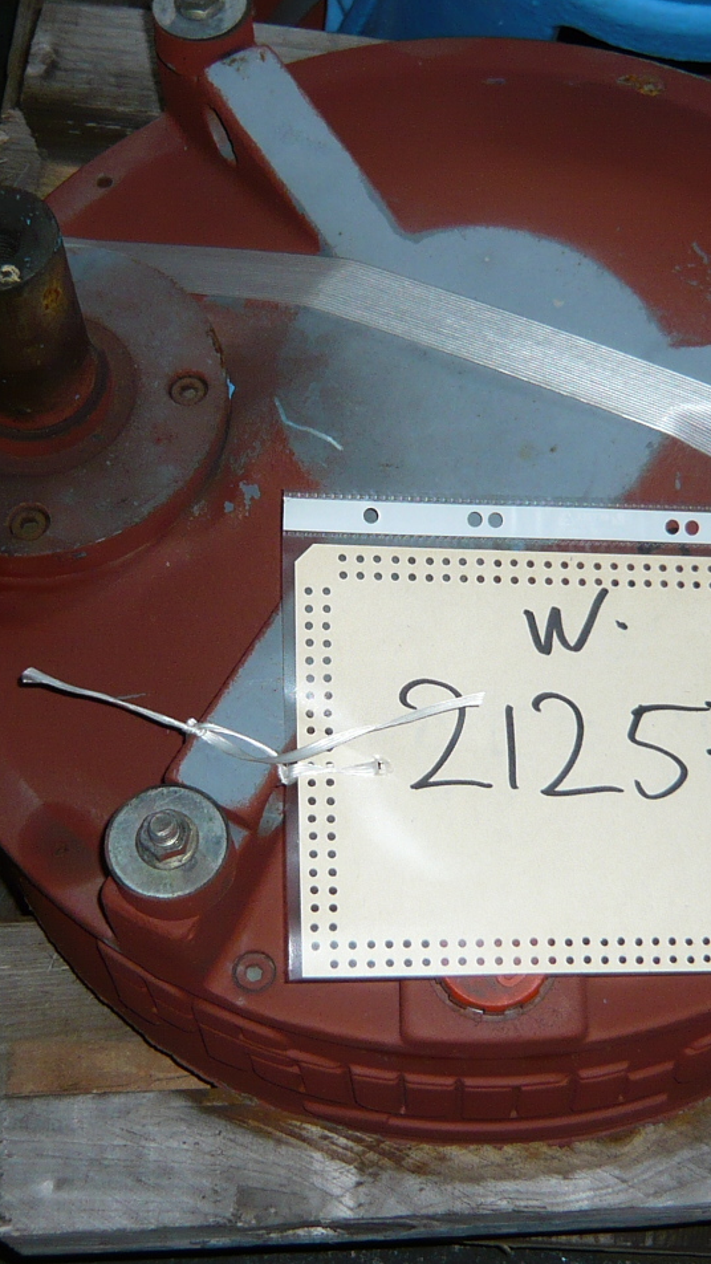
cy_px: 635
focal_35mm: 60
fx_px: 2011
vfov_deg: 34.9
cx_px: 423
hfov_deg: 20.0
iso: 100
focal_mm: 4.6
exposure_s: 1/30
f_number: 2.8
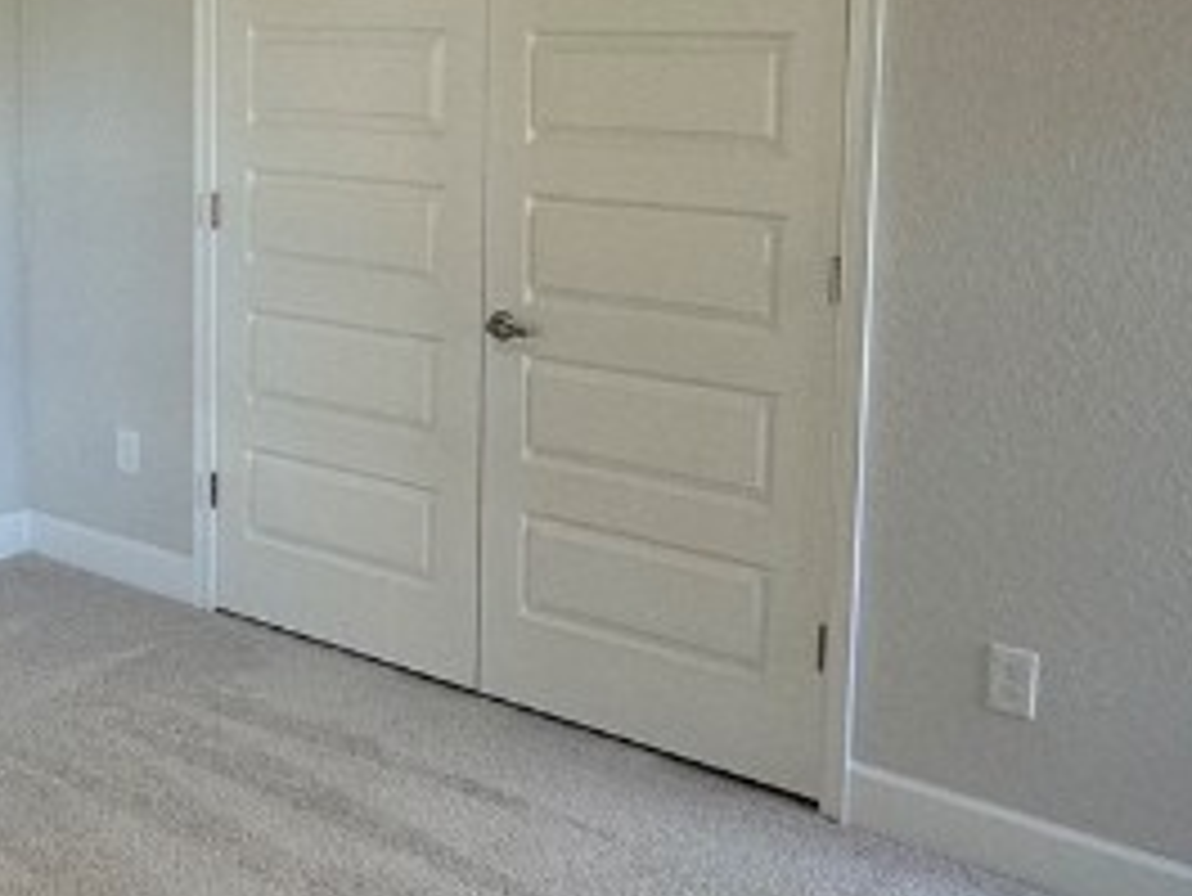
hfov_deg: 33.1
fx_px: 1860
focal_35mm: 54
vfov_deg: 26.6
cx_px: 49
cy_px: 180
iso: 125
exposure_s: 1/120
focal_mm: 2.22
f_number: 2.2
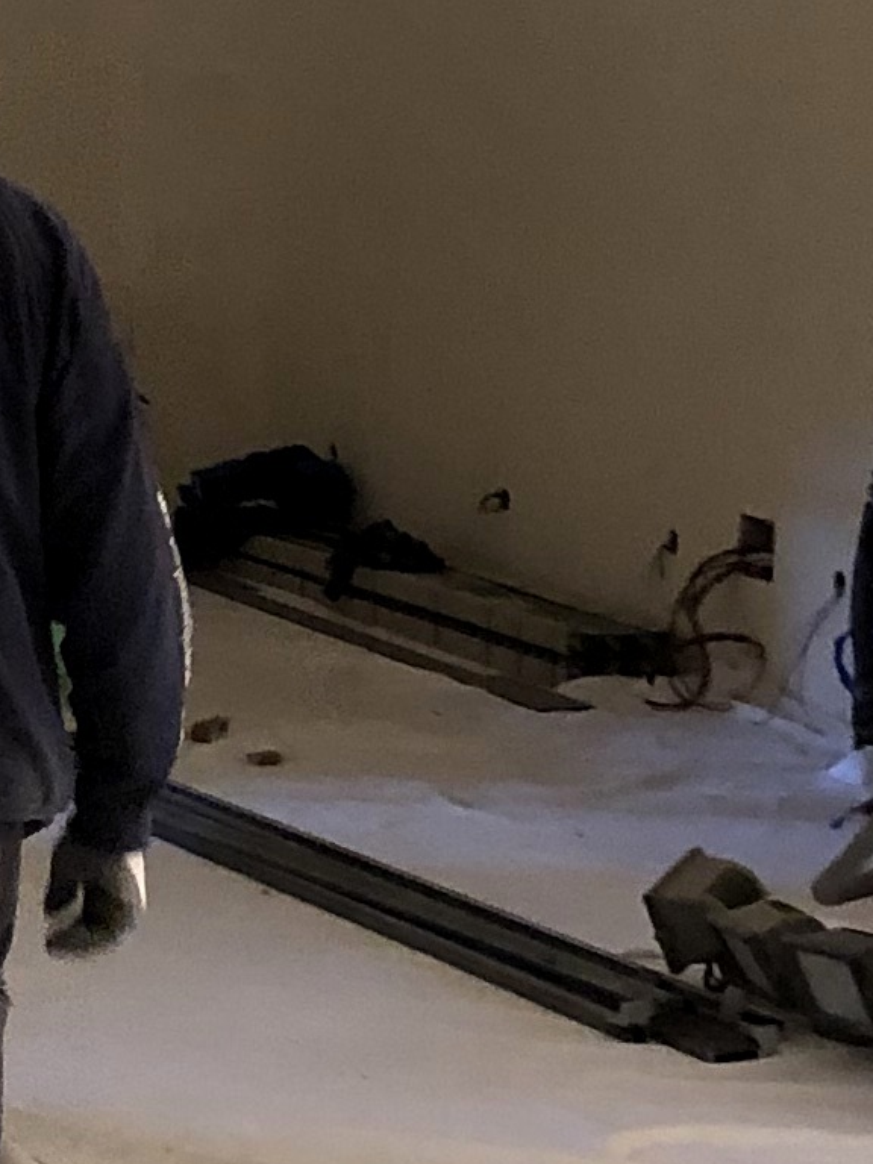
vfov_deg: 13.4
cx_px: -158
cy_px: 274
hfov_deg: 10.0
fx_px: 4943
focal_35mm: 147
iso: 100
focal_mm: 4
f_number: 1.8
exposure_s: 1/11
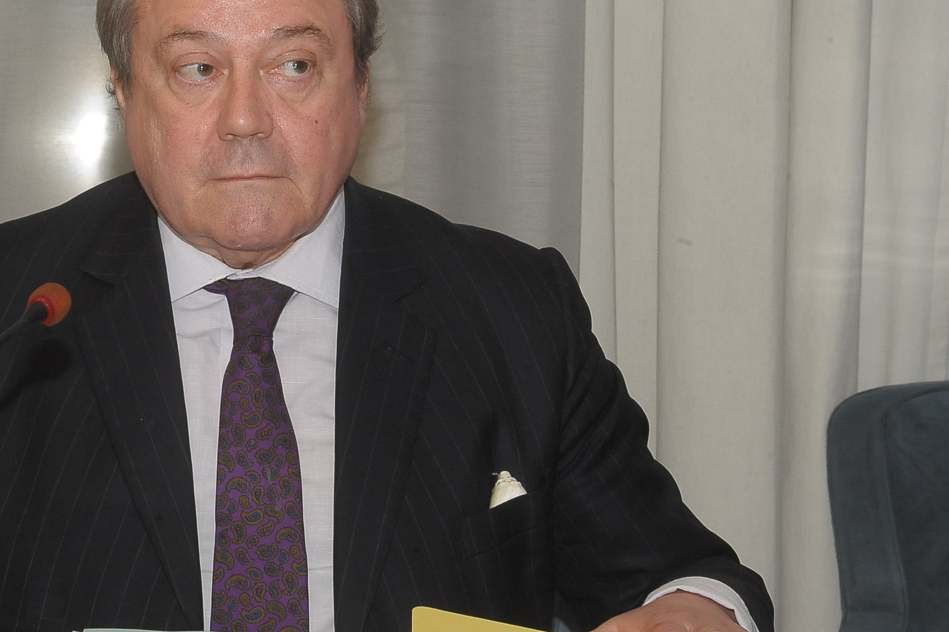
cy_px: 291
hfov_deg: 13.0
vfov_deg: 8.7
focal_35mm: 157
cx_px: 211
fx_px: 4137
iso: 2000
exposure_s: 1/50
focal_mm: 95
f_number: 20
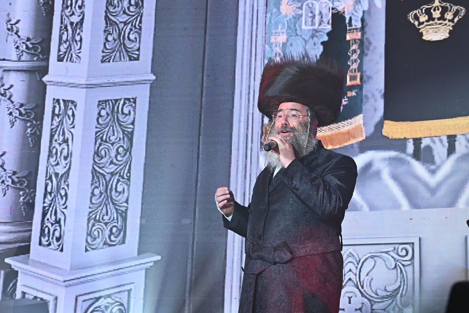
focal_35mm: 103
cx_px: 233
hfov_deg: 19.8
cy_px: 156
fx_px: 1342
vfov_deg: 13.3
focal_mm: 102
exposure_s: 1/100
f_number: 13
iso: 2000
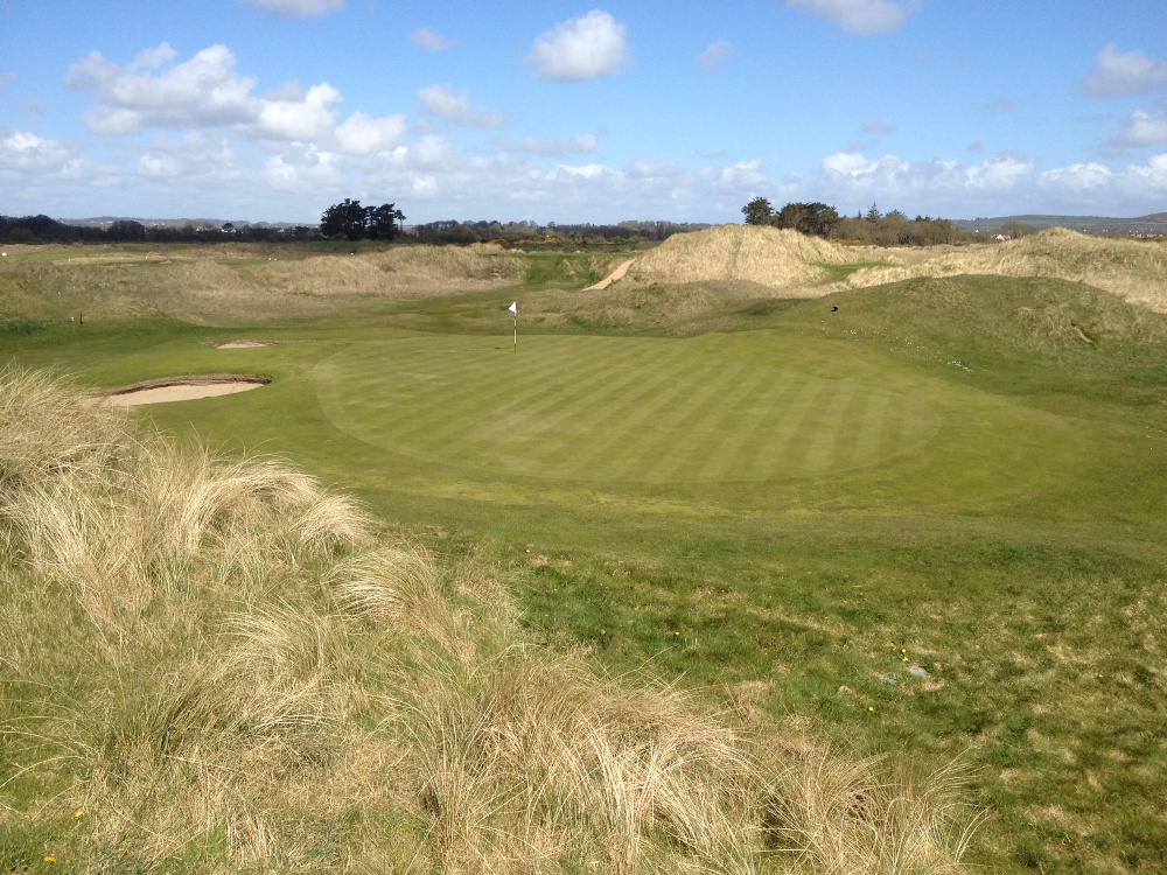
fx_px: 1180
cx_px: 584
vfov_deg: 40.7
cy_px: 438
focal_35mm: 35
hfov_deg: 52.6
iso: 50
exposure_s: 1/1842
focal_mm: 4.28
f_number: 2.4
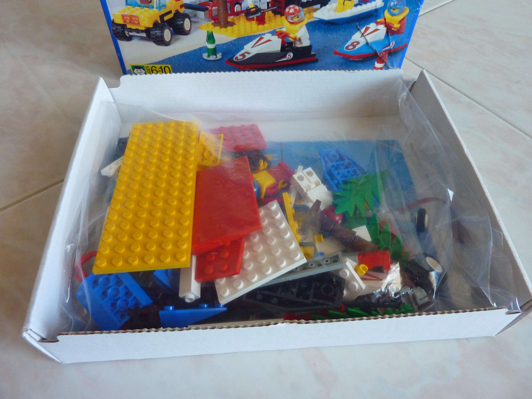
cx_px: 266
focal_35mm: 25
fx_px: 384
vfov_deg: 54.9
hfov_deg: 69.4
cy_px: 200
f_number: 3.3
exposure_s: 1/30
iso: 320
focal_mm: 4.1
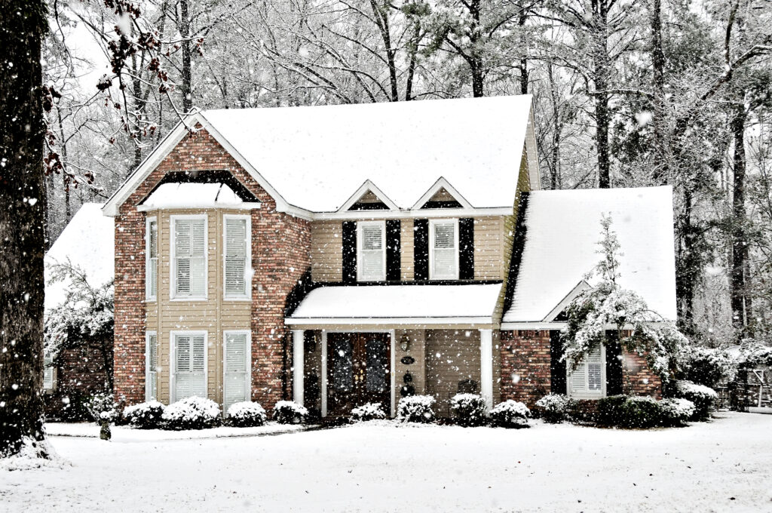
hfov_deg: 37.9
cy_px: 256
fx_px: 1124
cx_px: 386
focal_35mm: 52
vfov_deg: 25.7
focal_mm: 35
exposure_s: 1/200
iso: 200
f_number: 7.1
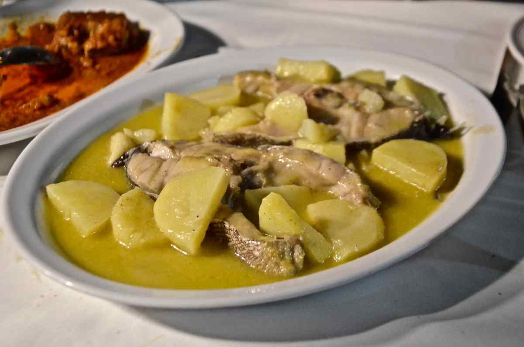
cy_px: 174
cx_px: 262
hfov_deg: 33.5
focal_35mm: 60
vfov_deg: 22.5
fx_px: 872
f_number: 4.5
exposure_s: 1/50
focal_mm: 40
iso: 3200
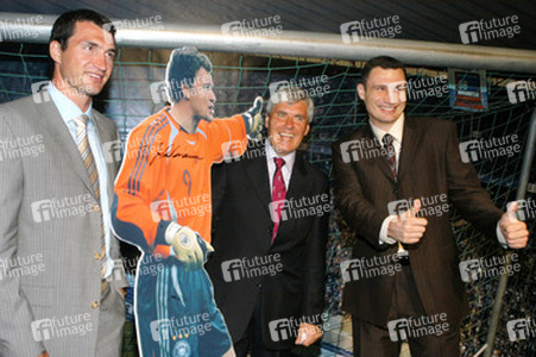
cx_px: 268
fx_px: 580
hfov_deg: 49.6
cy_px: 178
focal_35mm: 39
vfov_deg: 34.2
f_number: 16
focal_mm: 26
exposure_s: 1/15
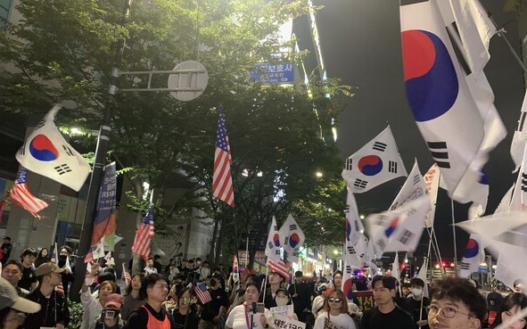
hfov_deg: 66.5
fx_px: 402
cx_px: 262
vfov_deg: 44.5
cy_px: 180
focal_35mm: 28
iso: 640
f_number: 1.8
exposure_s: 1/24
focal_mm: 4.25
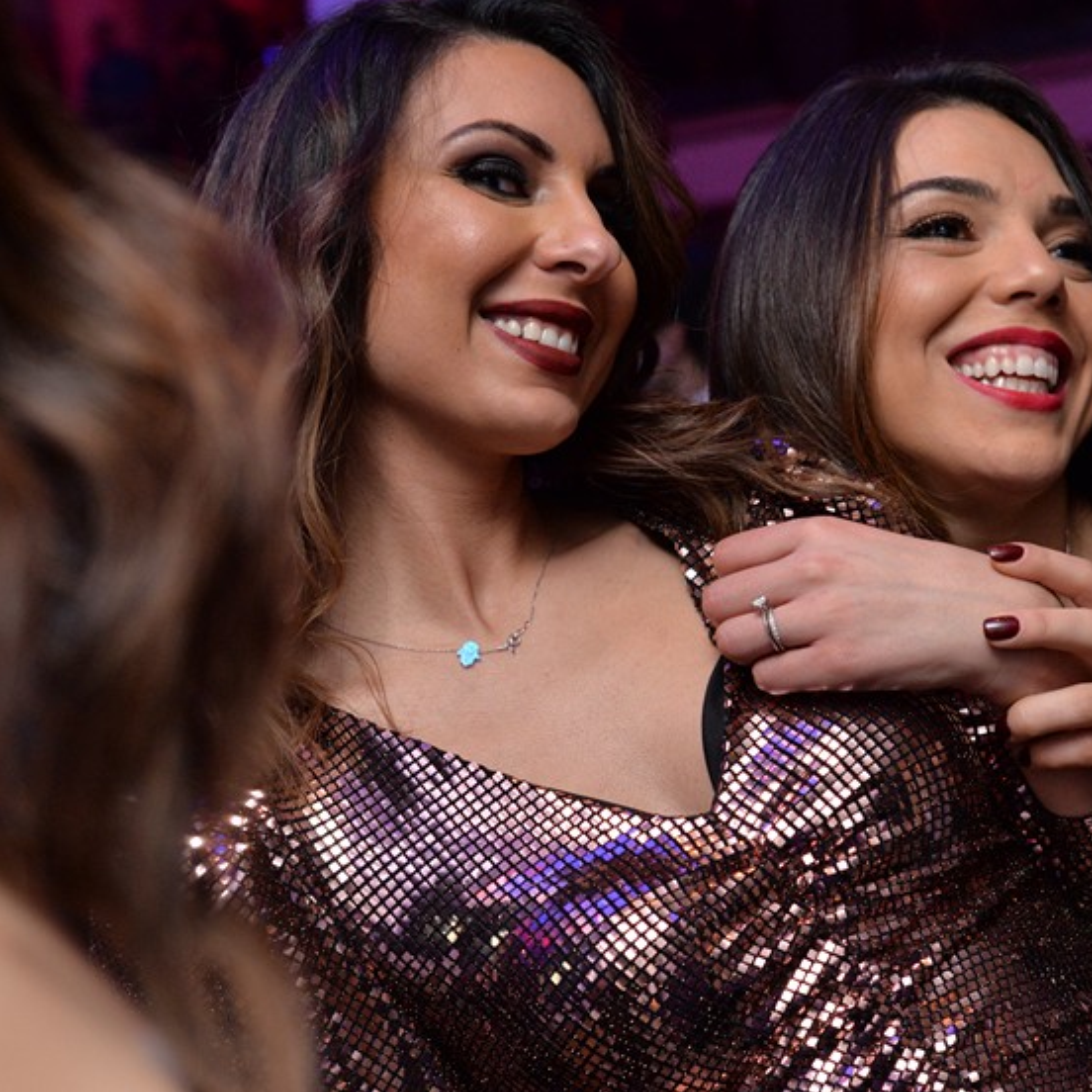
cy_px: 581
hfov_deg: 22.2
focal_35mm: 77
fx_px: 2748
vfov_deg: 22.5
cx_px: 861
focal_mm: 50
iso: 2000
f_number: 5
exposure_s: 1/60
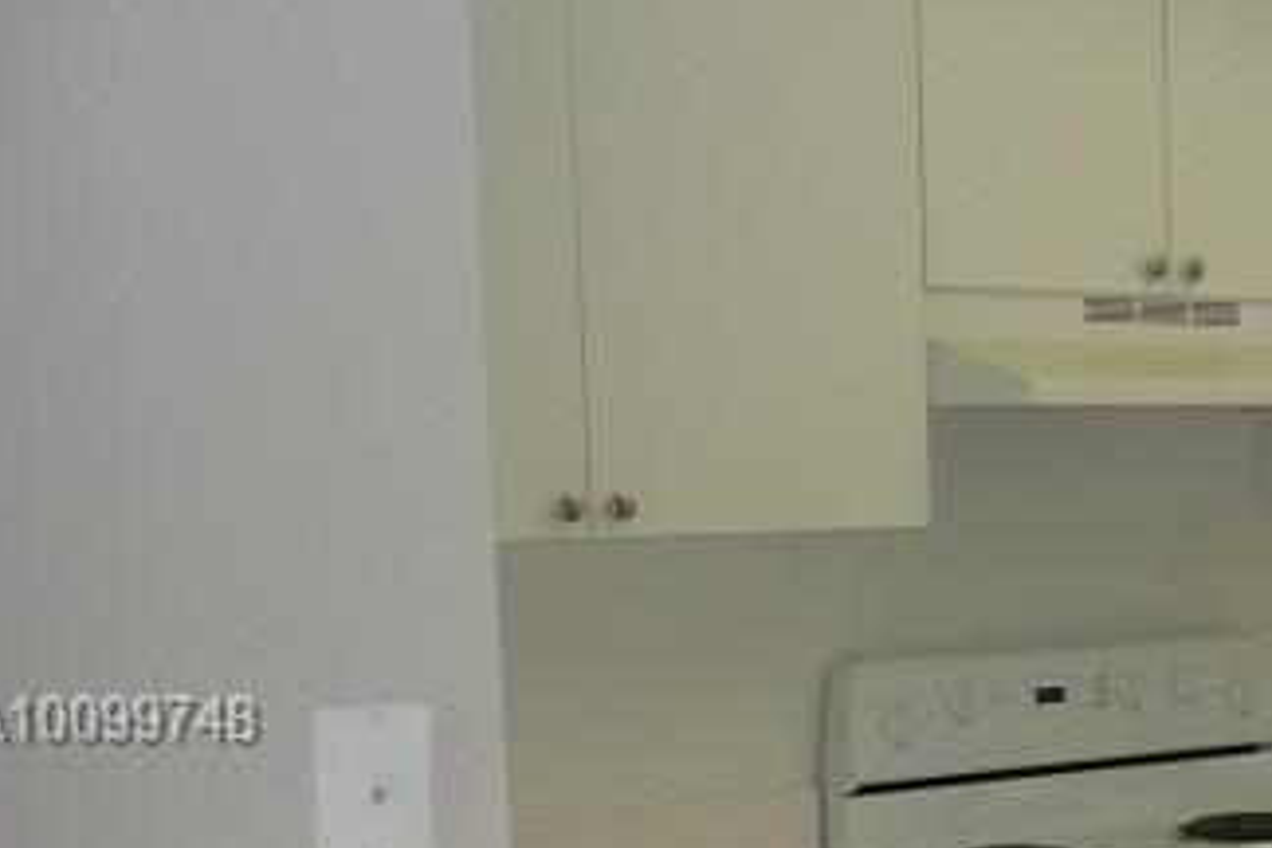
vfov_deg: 18.7
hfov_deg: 25.3
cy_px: 726
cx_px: 1523
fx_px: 2544
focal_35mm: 72
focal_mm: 4.7
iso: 100
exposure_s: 1/30
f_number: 3.3
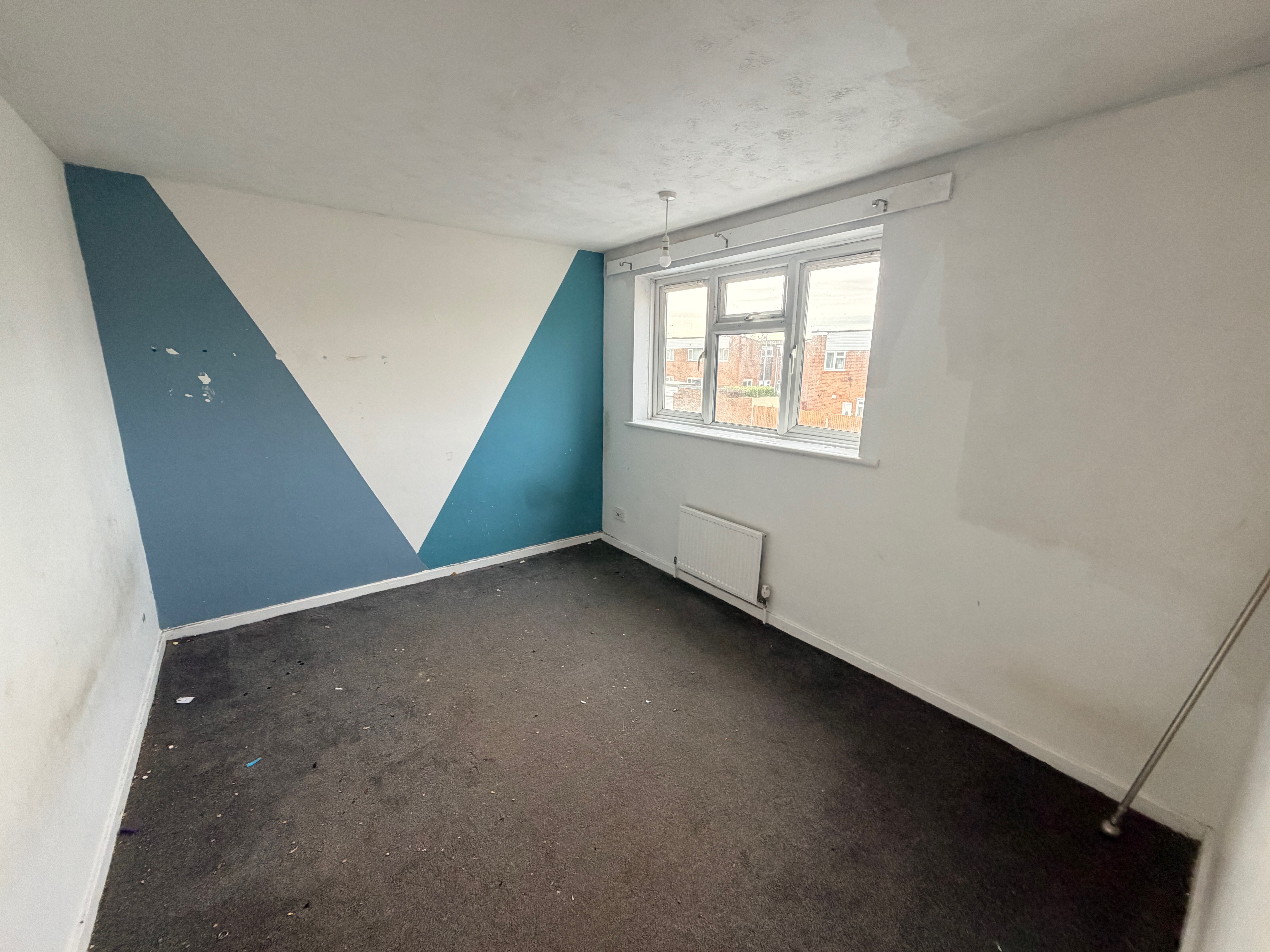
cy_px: 476
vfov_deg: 85.7
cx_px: 635
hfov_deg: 102.1
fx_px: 514
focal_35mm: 14
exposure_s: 1/108
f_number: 2.2
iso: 320
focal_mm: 2.22
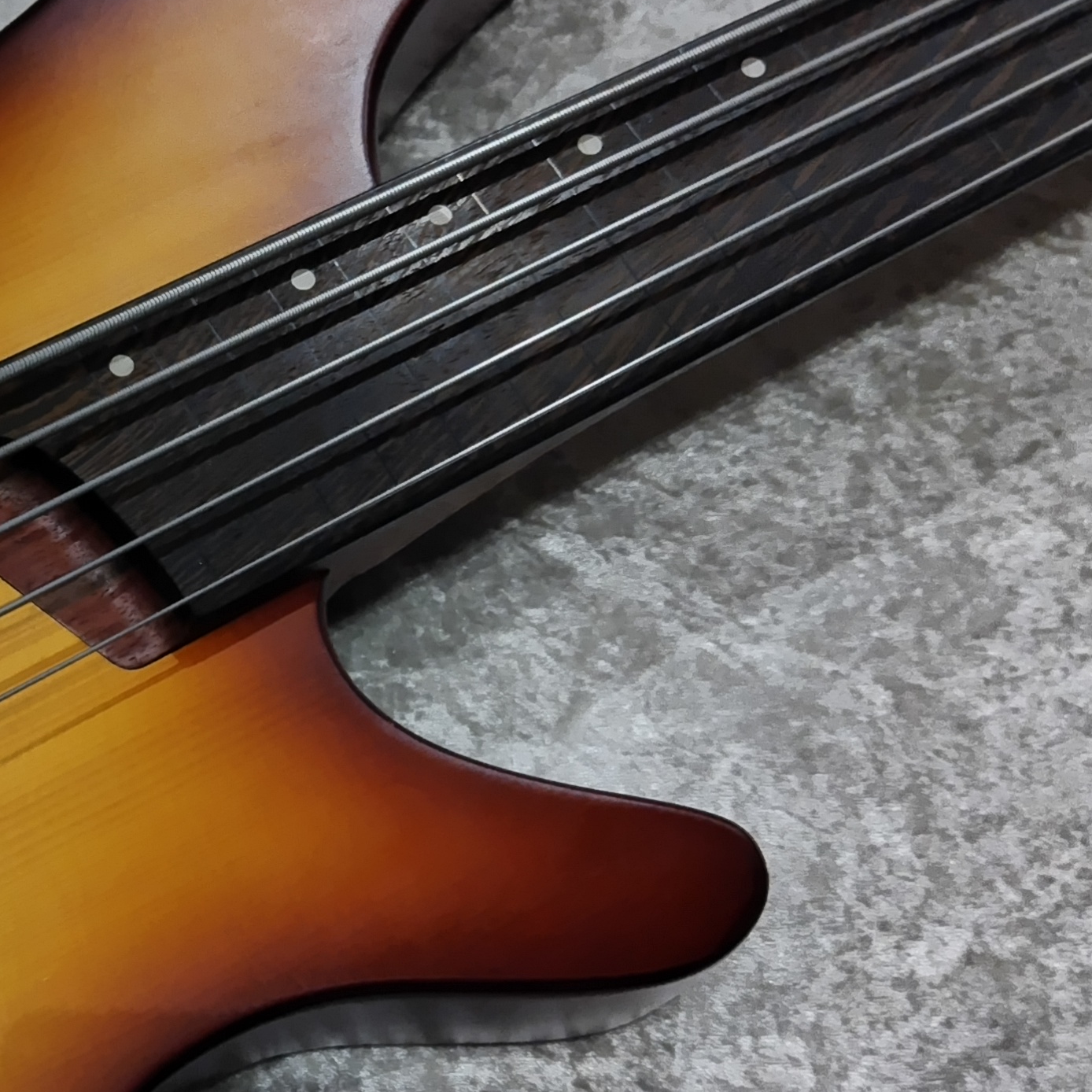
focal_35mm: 60
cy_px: 699
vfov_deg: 28.5
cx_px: 0
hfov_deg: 27.0
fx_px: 2141
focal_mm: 5.5
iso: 925
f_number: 1.9
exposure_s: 1/120
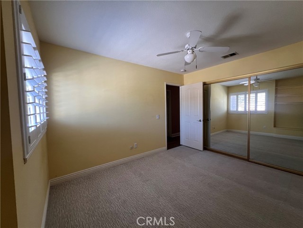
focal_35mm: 13
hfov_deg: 106.2
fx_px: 114
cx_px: 152
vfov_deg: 89.9
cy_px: 114
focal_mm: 1.57
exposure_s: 1/99
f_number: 1.8
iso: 200
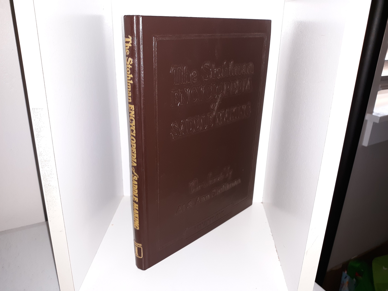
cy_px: 146
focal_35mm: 28
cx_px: 194
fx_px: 314
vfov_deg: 49.7
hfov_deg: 63.4
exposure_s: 1/40
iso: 64
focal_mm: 3.7
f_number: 1.7
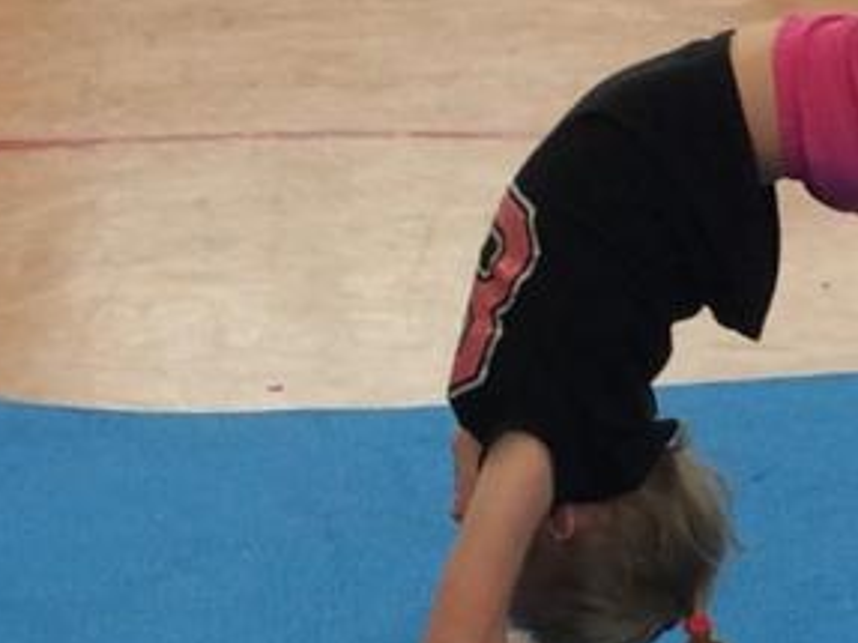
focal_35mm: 149
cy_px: 381
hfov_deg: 12.9
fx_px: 3692
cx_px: 1043
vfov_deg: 9.9
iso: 40
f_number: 2.4
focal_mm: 3.3
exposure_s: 1/33
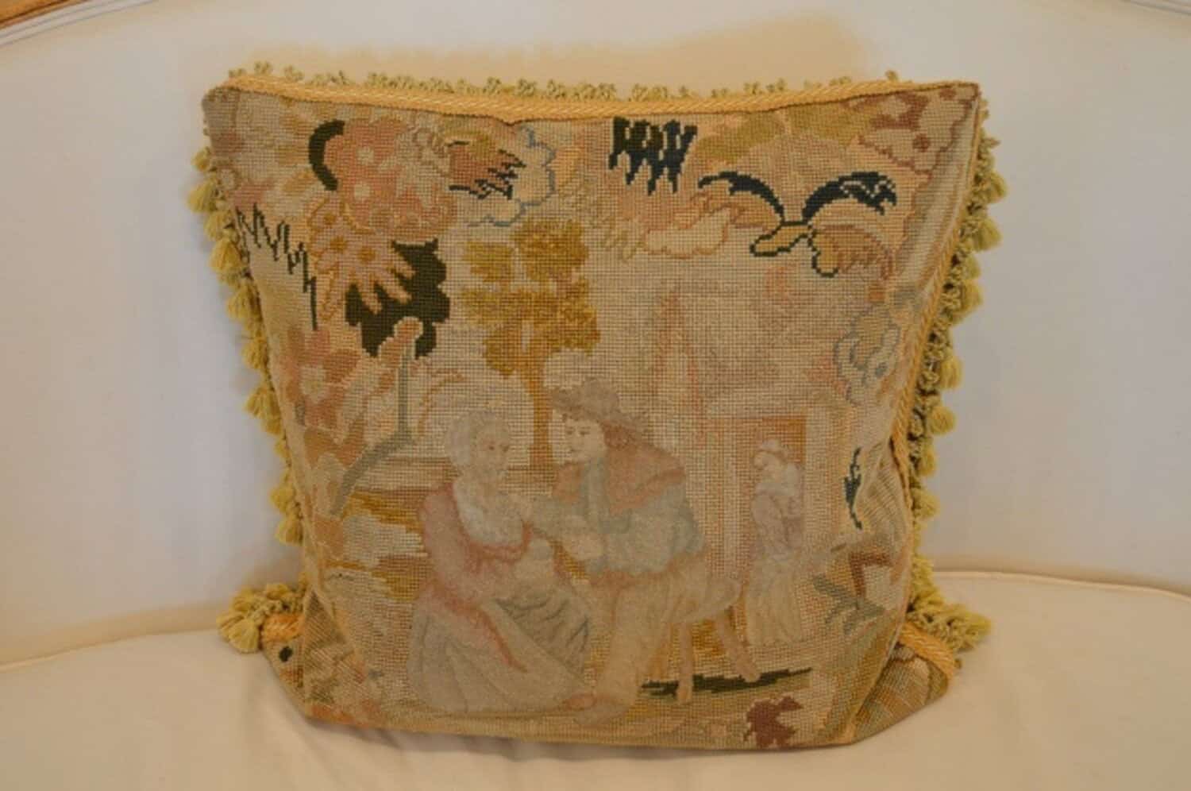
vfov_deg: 28.9
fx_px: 1536
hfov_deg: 42.4
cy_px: 396
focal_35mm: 46
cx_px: 596
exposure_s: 1/60
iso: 900
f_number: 4.2
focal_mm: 31
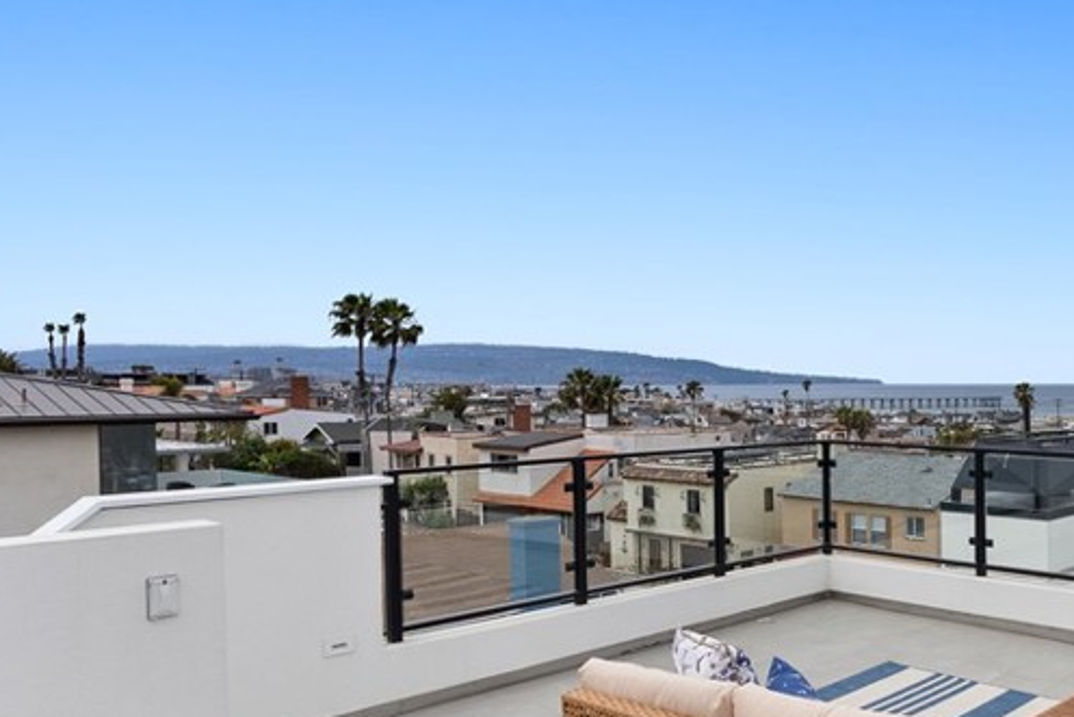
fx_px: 985
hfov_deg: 52.3
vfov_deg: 39.9
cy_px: 410
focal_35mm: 33
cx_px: 905
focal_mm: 16
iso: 640
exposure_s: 1/640
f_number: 9
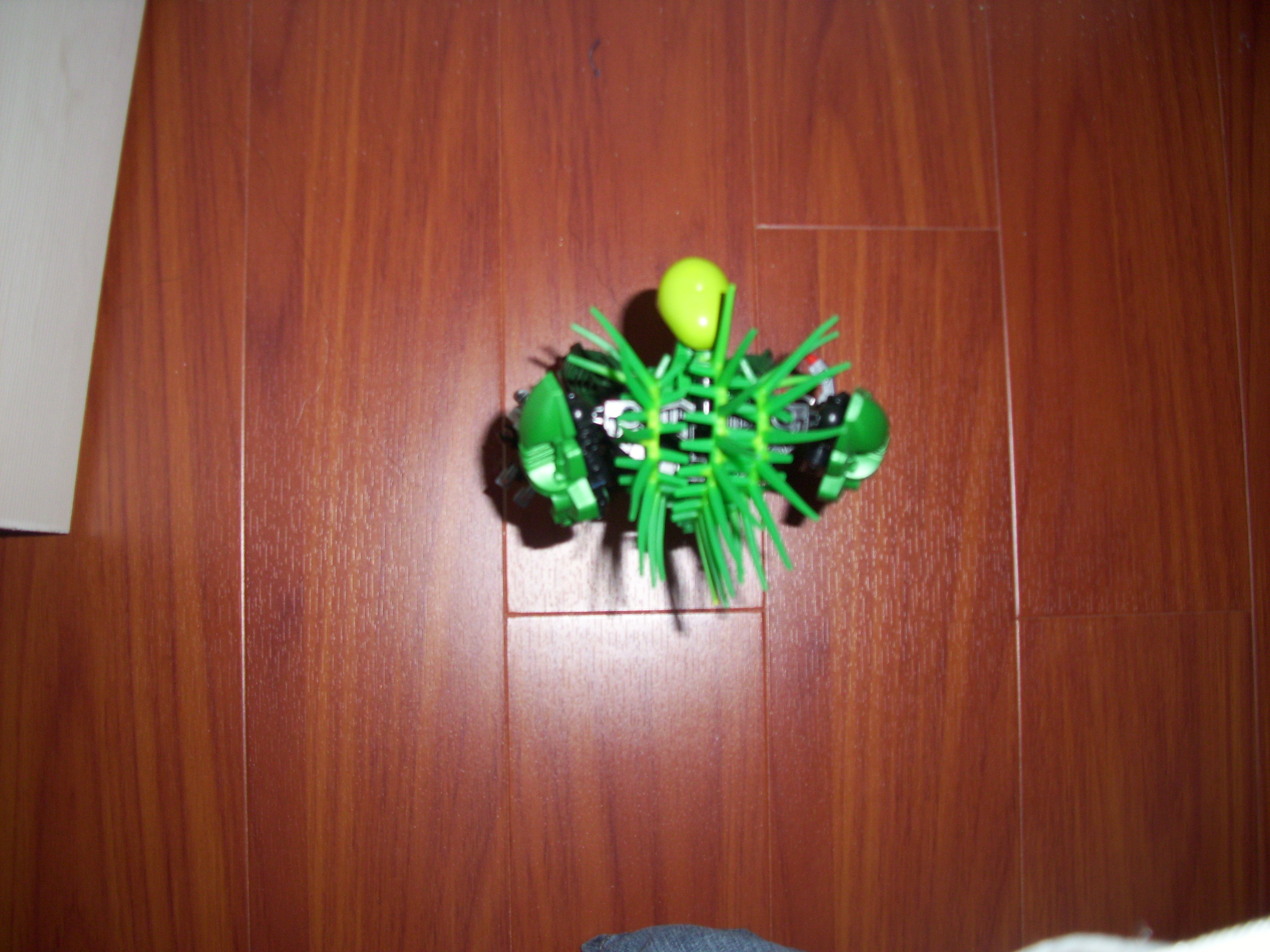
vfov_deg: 41.8
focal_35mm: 34
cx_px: 635
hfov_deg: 54.0
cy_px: 476
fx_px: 1247
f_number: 2.9
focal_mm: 5.7
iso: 80
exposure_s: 1/40
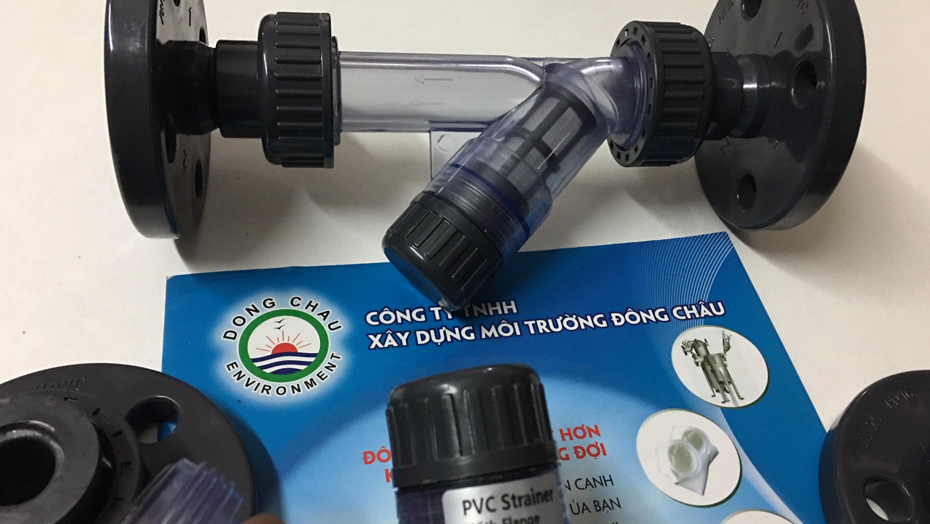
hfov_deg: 61.0
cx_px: 469
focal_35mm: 32
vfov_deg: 36.7
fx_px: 789
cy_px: 257
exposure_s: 1/10
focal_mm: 4.15
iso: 80
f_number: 2.2
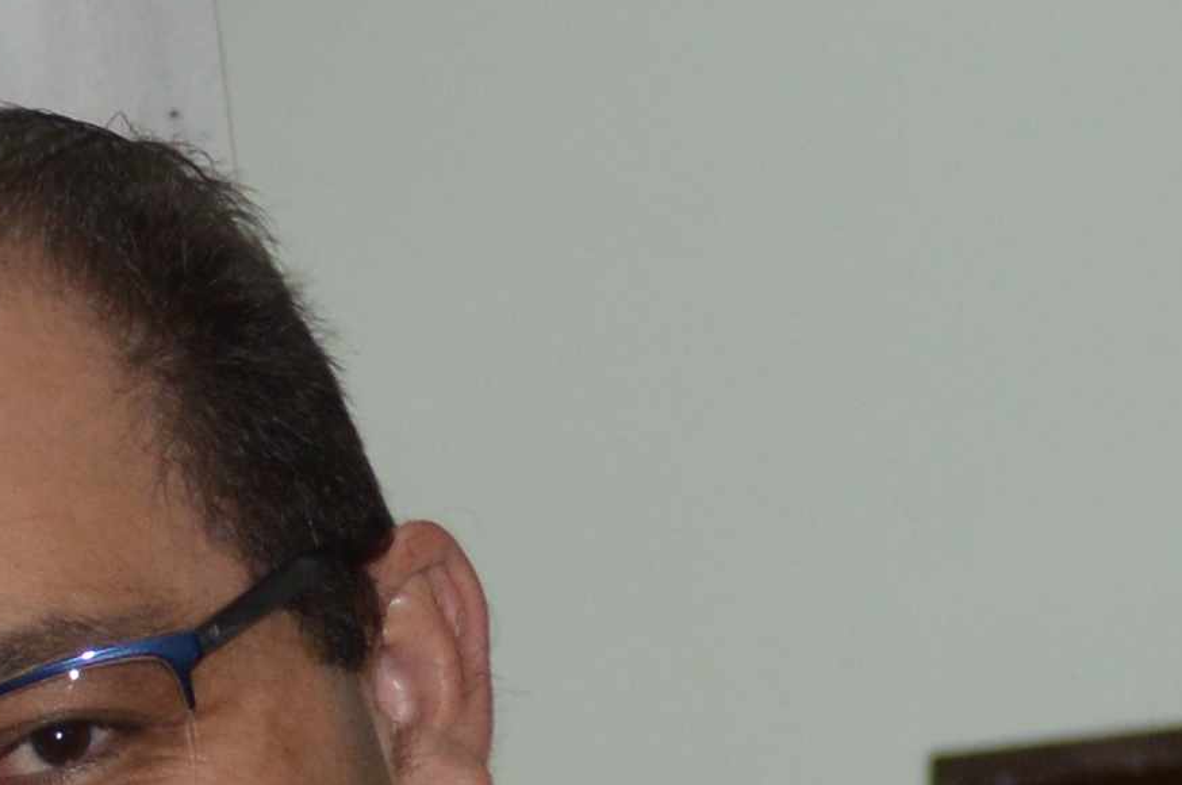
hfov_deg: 5.8
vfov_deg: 3.8
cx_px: -498
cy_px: 1977
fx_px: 11513
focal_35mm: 351
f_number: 5
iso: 400
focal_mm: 34
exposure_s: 1/20
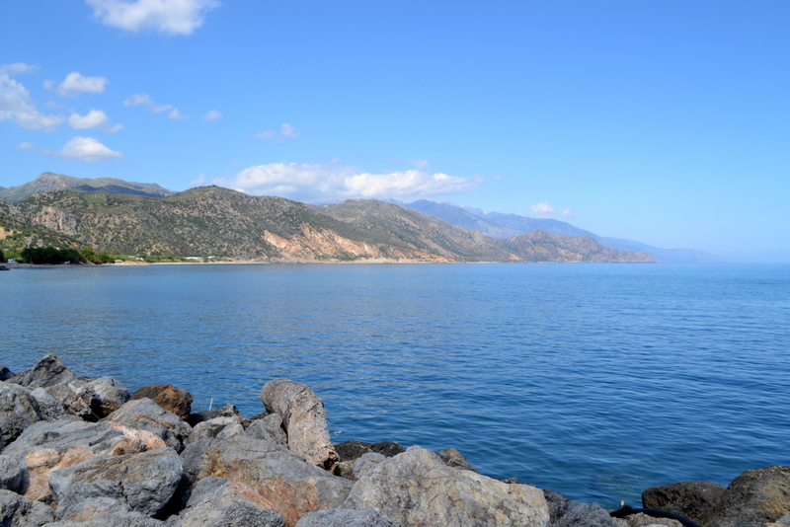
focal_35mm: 30
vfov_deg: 43.6
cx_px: 395
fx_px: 659
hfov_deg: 61.9
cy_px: 264
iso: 100
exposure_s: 1/250
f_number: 8
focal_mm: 20
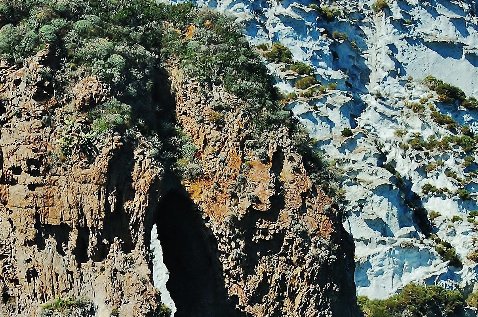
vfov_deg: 8.3
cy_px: 241
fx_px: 2173
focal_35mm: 164
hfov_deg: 12.5
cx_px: 195
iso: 200
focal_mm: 55
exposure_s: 1/200
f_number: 7.1
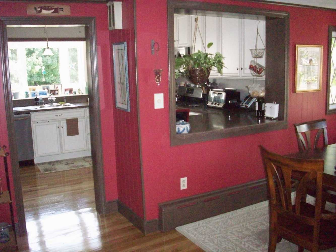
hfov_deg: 50.1
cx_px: 168
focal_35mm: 37
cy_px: 126
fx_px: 359
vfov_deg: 38.7
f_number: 2.8
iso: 800
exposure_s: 1/128
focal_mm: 6.2
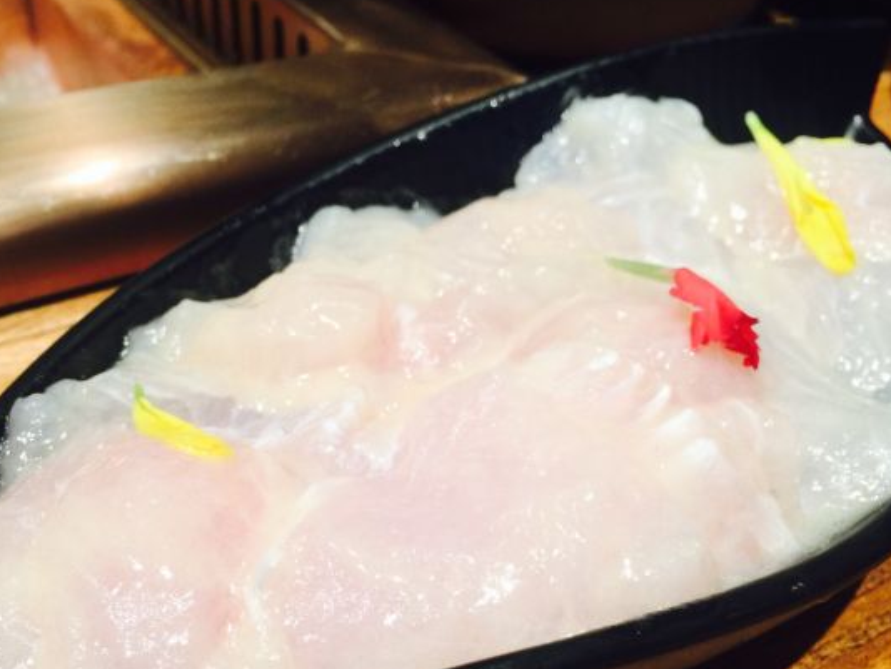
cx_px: 439
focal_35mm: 38
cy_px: 413
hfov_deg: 49.0
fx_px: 979
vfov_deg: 37.5
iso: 40
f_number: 2.2
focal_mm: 4.15
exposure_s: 1/33
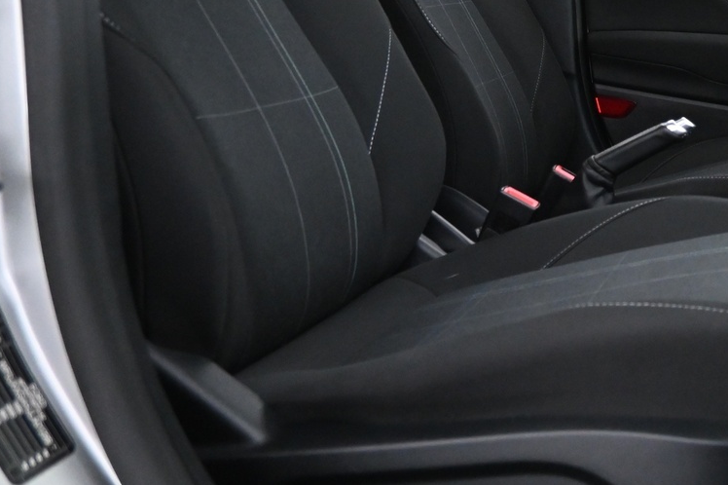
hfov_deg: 34.0
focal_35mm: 52
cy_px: 103
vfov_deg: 25.6
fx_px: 1051
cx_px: 766
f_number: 3.5
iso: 2800
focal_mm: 16
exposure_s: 1/25
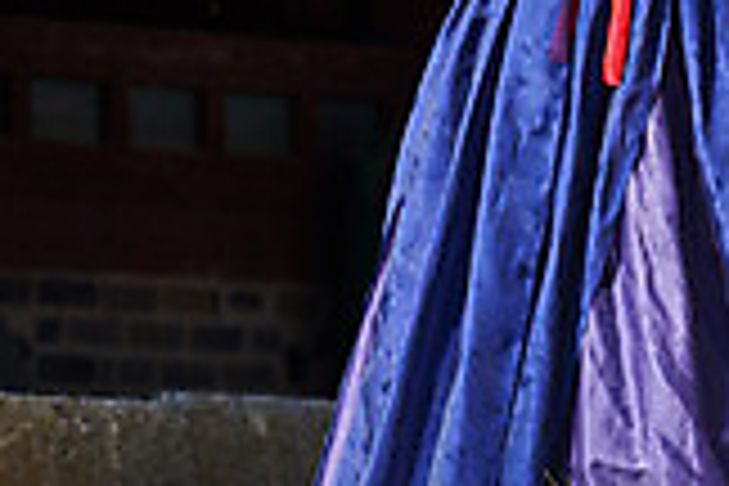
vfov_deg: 2.6
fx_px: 10509
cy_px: -117
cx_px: 1001
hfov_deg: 4.0
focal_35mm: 519
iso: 100
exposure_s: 1/1600
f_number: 2.8
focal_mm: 140
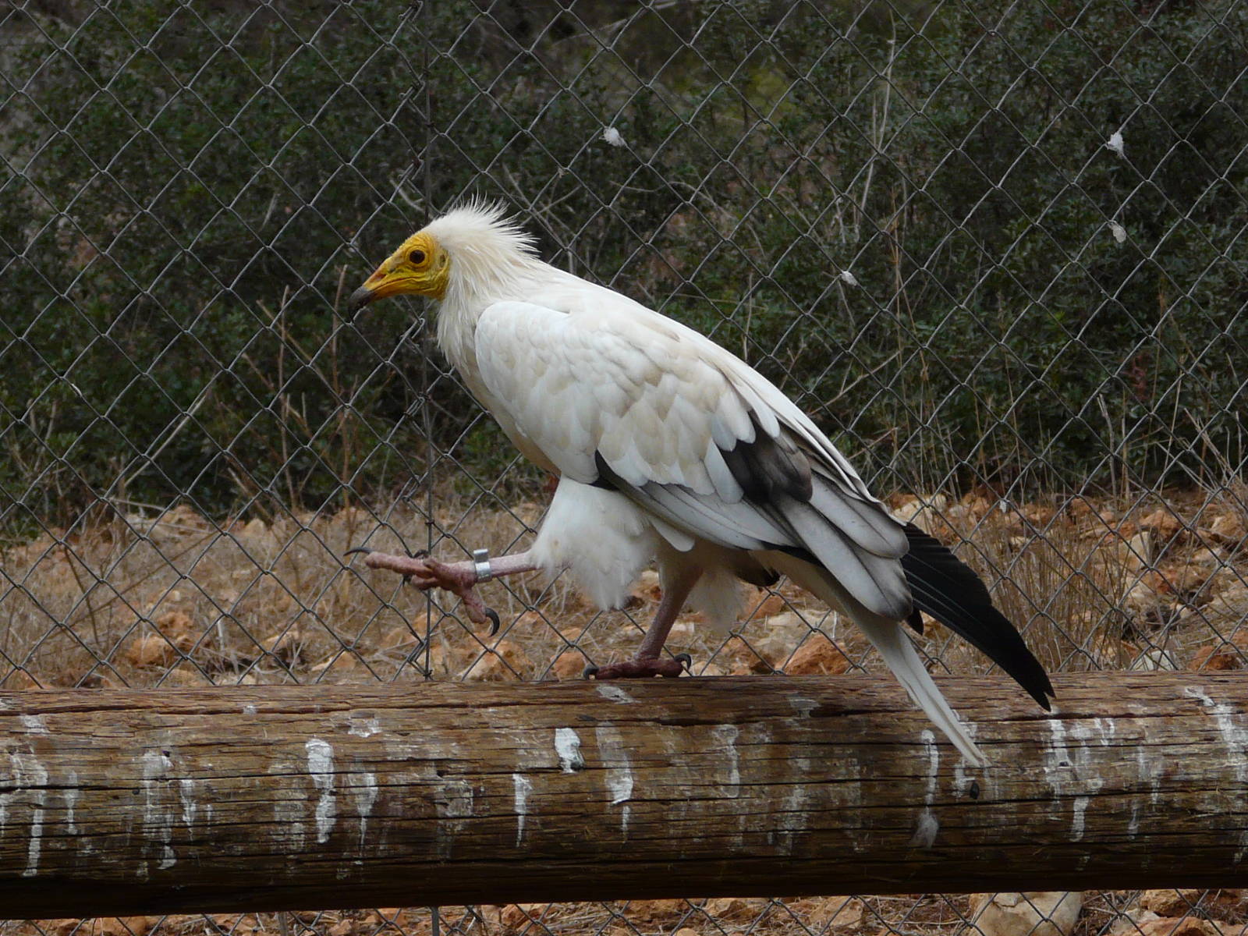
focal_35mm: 225
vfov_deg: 6.6
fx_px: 8112
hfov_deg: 8.8
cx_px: 624
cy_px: 468
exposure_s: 1/320
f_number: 3.6
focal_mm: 23.1
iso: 100
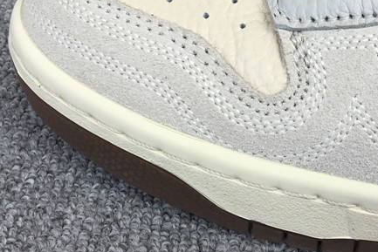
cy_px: 21
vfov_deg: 19.9
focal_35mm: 67
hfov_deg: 29.8
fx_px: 704
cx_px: 253
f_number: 2.4
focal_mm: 3.3
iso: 25
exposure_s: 1/570
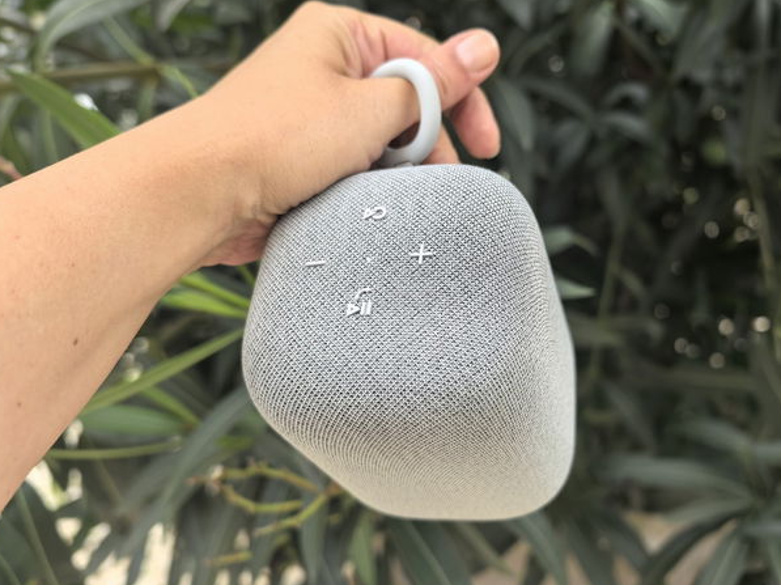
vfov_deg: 45.4
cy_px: 299
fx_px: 699
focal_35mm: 31
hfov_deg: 58.4
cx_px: 410
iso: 50
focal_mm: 8.5
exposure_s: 1/146
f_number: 2
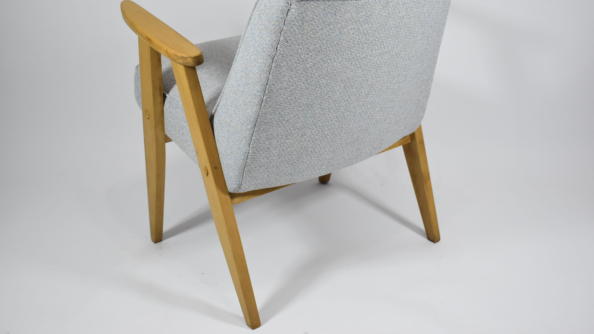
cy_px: 138
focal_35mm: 47
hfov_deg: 44.1
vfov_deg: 25.6
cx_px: 299
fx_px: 733
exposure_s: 1/125
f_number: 4.2
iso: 800
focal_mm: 29
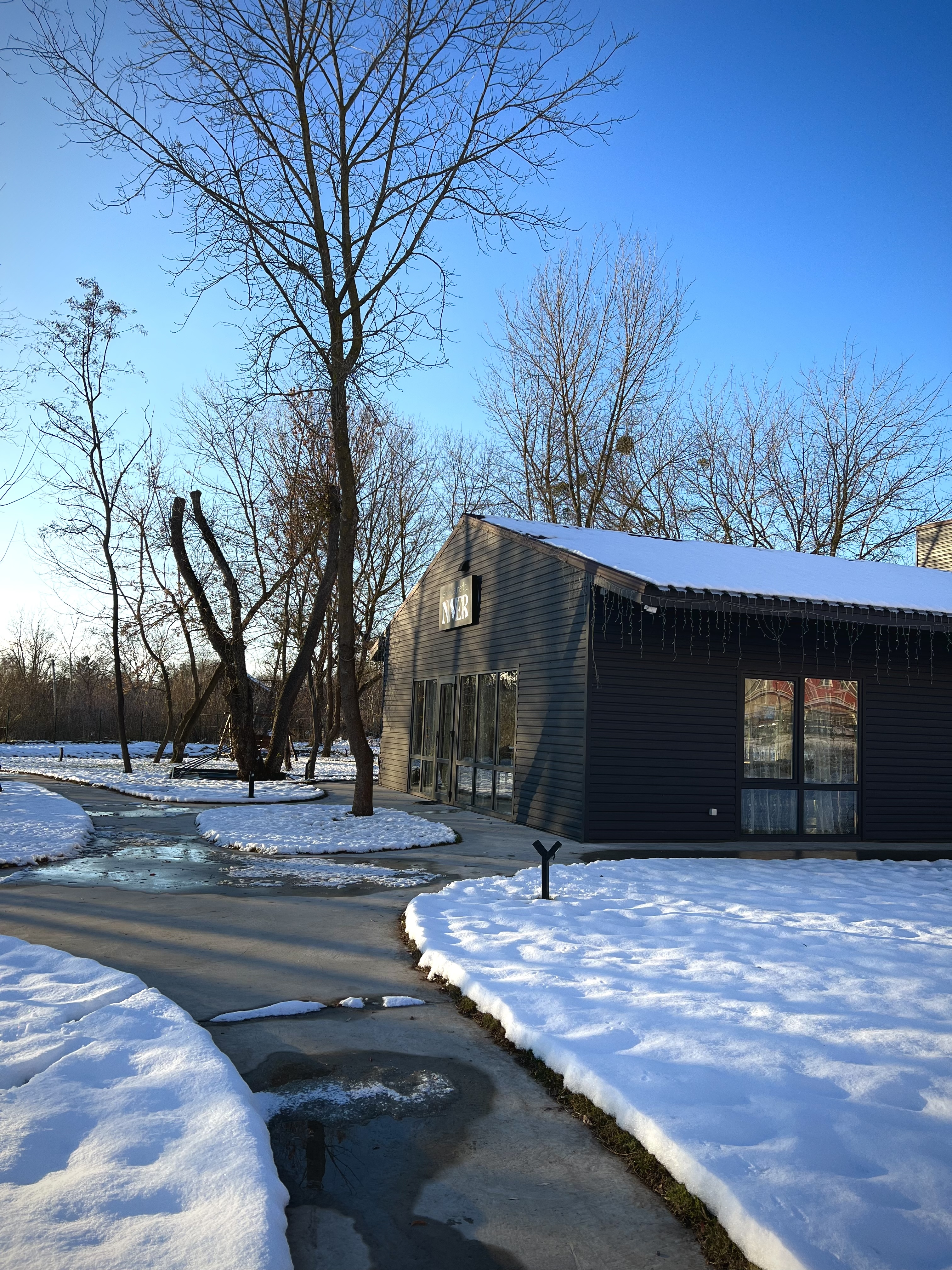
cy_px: 635
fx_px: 953
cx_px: 476
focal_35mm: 26
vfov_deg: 67.3
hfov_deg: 53.1
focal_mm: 5.7
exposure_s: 1/1808
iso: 50
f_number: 1.5
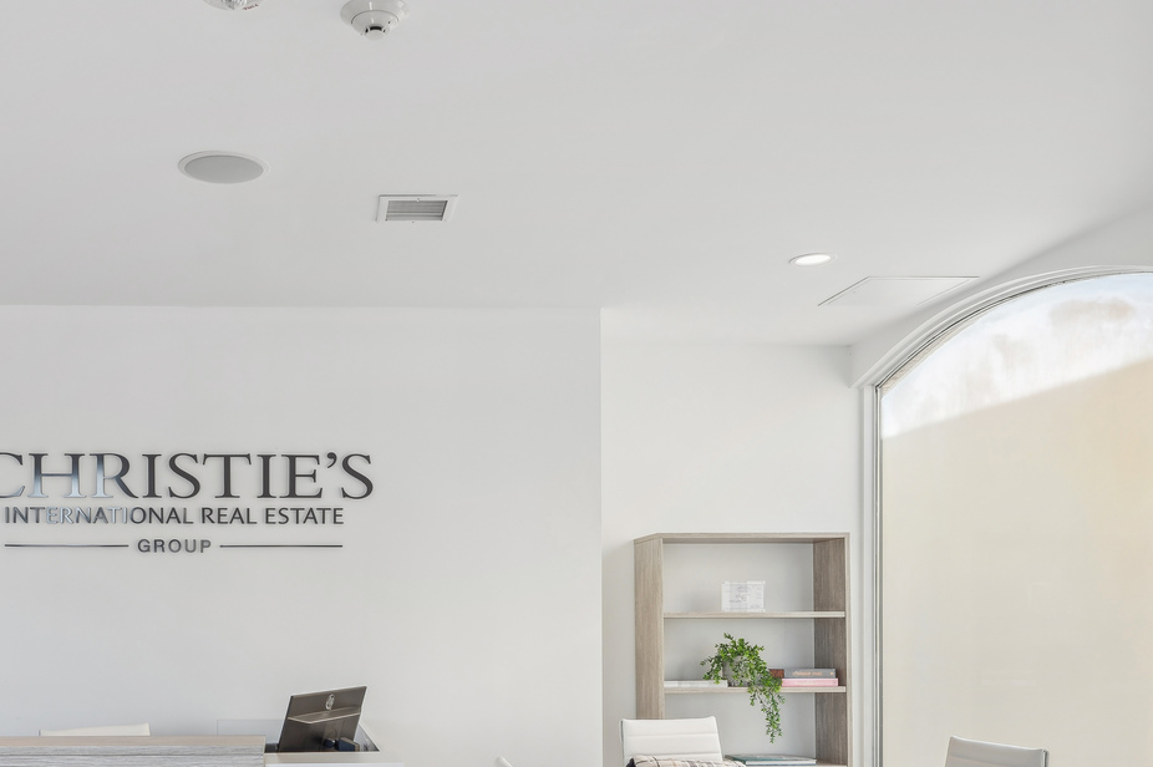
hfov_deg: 52.6
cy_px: 614
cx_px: 305
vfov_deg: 36.7
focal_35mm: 35
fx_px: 1114
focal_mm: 21.5
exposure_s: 1/60
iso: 250
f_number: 8
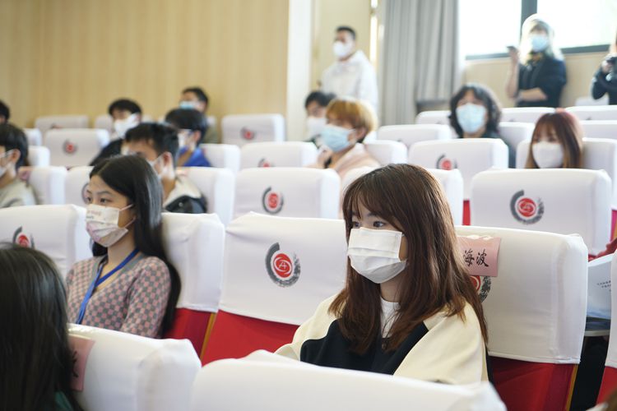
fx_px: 1200
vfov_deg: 19.5
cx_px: 308
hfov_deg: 28.8
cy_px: 206
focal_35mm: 70
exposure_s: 1/50
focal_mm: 70
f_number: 4
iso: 800
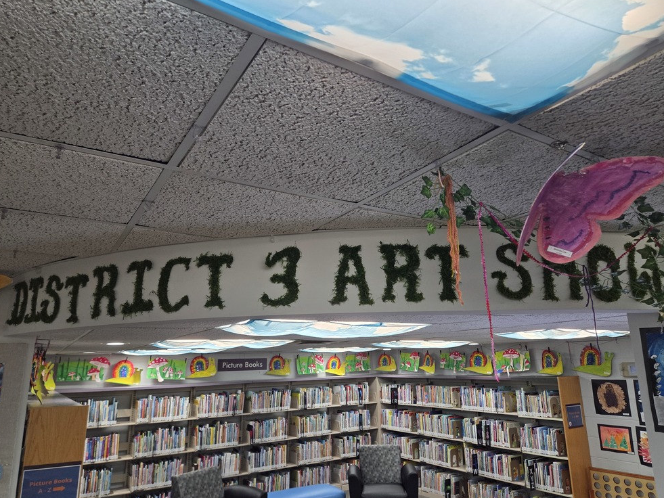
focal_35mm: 24
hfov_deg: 71.6
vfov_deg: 56.8
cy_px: 256
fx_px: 460
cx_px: 338
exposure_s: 1/180
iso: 250
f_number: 1.8
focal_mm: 5.4
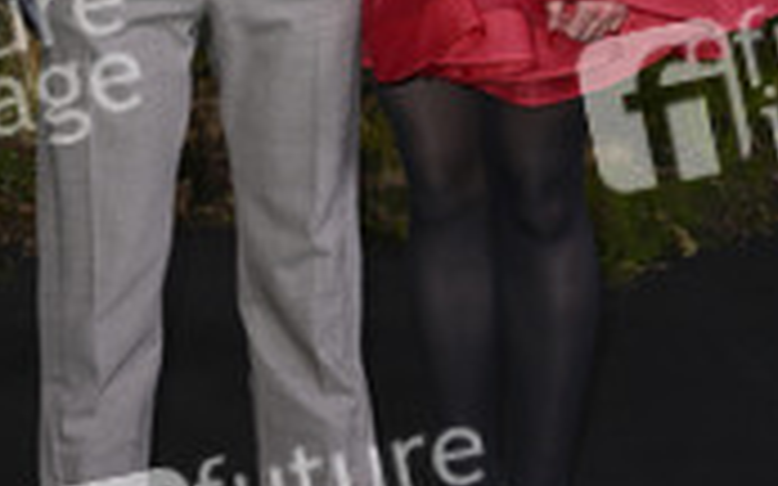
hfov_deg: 15.8
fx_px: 2798
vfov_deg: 9.7
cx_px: 400
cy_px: -140
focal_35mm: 132
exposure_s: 1/250
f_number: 5.6
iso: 640
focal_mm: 56
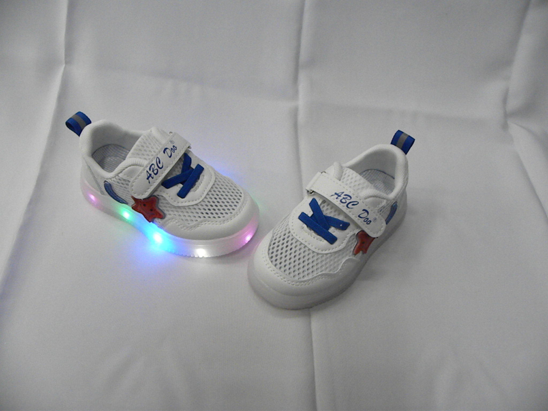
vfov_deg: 53.1
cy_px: 206
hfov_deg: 67.3
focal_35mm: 26
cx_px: 274
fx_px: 412
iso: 640
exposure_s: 1/367
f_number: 3.2
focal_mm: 4.6
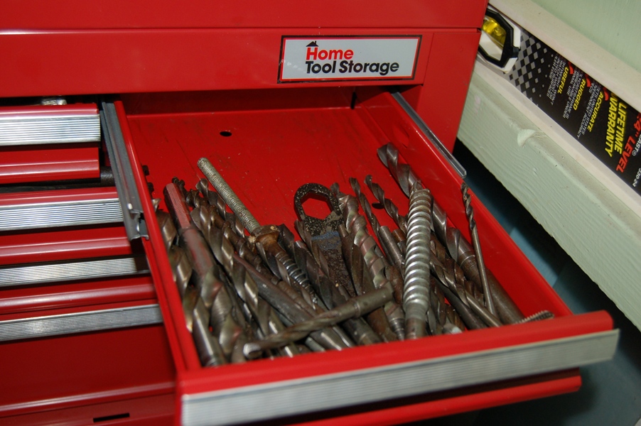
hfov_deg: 43.6
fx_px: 801
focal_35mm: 45
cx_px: 320
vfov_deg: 29.8
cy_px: 213
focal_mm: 30
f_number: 4.2
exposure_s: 1/60
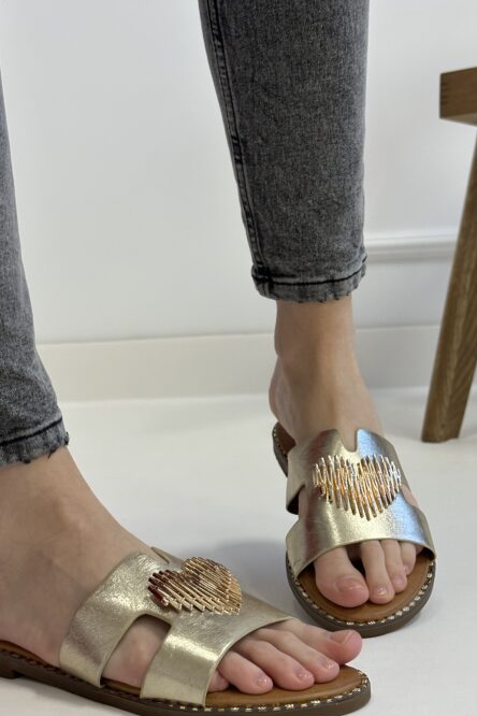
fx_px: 1192
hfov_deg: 22.6
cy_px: 385
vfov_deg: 33.4
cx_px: 185
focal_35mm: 60
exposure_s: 1/100
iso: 125
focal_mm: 6.86
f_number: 1.78
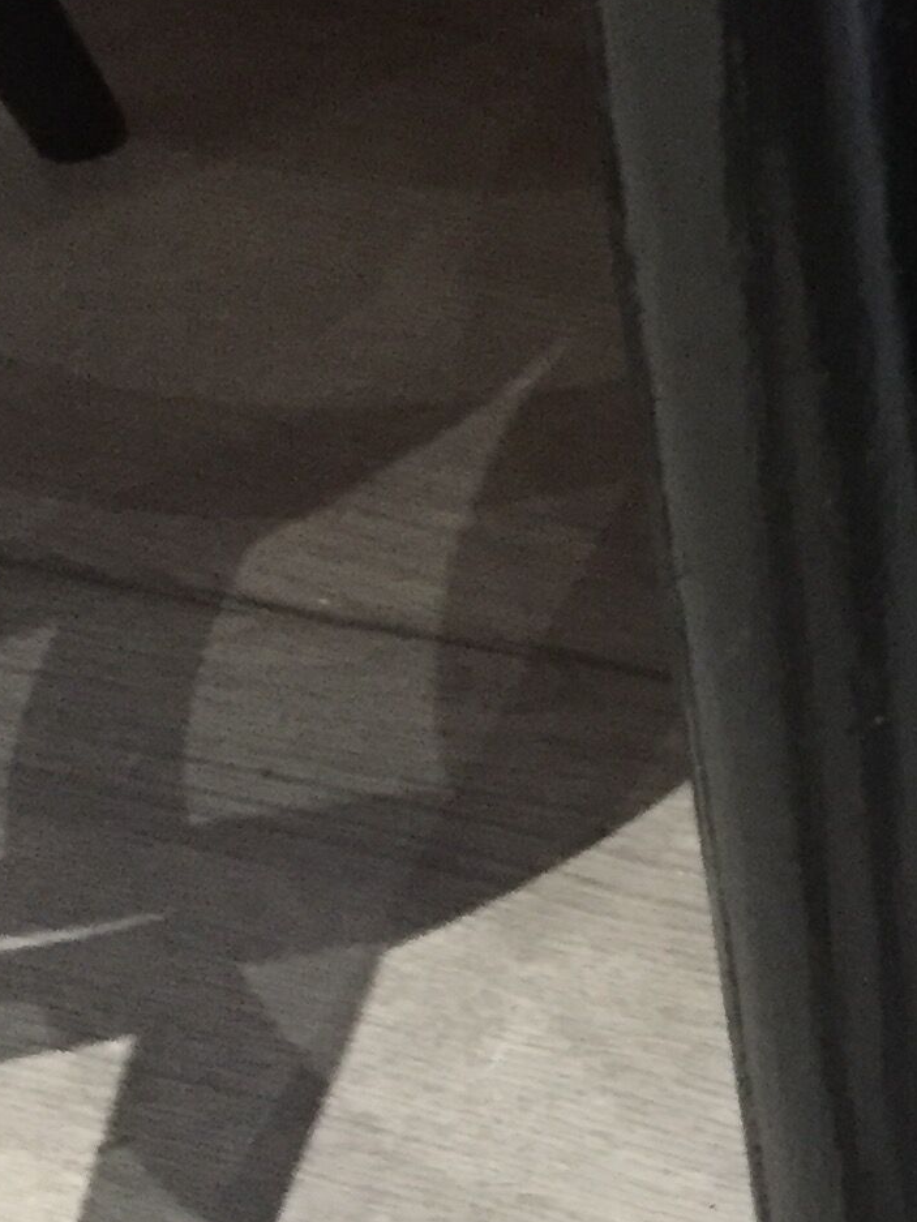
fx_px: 3567
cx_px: 1165
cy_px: 483
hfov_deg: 14.1
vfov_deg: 19.4
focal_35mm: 101
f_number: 2.2
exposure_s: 1/17
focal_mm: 4.15
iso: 320
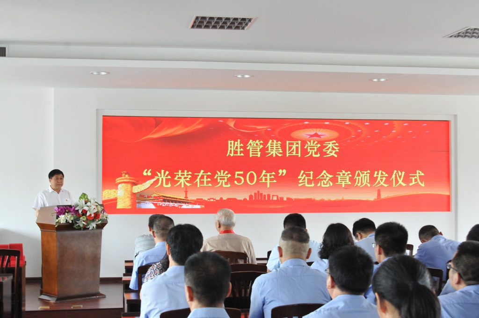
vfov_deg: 25.7
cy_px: 159
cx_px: 240
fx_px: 698
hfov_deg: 37.9
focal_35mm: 52
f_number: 7.1
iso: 1400
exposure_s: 1/30
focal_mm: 35
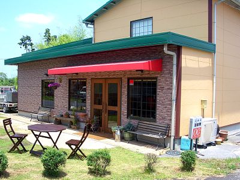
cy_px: 90
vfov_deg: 40.7
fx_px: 243
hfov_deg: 52.6
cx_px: 120
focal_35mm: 35
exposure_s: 1/250
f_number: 4.3
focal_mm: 5.8
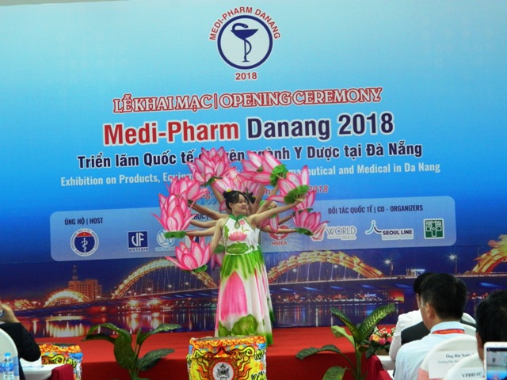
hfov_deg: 19.1
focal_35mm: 103
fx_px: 1509
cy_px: 190
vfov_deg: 14.4
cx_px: 254
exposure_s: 1/60
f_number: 4.5
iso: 400
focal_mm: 18.6
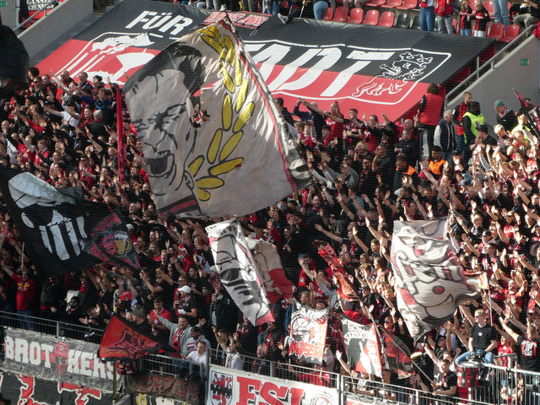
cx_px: 270
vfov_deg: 5.0
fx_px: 4680
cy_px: 202
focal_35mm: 300
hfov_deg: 6.6
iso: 80
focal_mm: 53.8
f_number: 5.8
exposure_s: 1/125
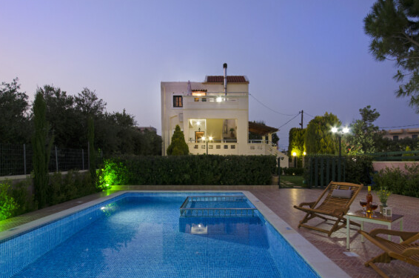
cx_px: 211
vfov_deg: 61.3
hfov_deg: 84.1
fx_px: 232
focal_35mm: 20
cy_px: 163
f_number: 9
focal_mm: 10
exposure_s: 1
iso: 250
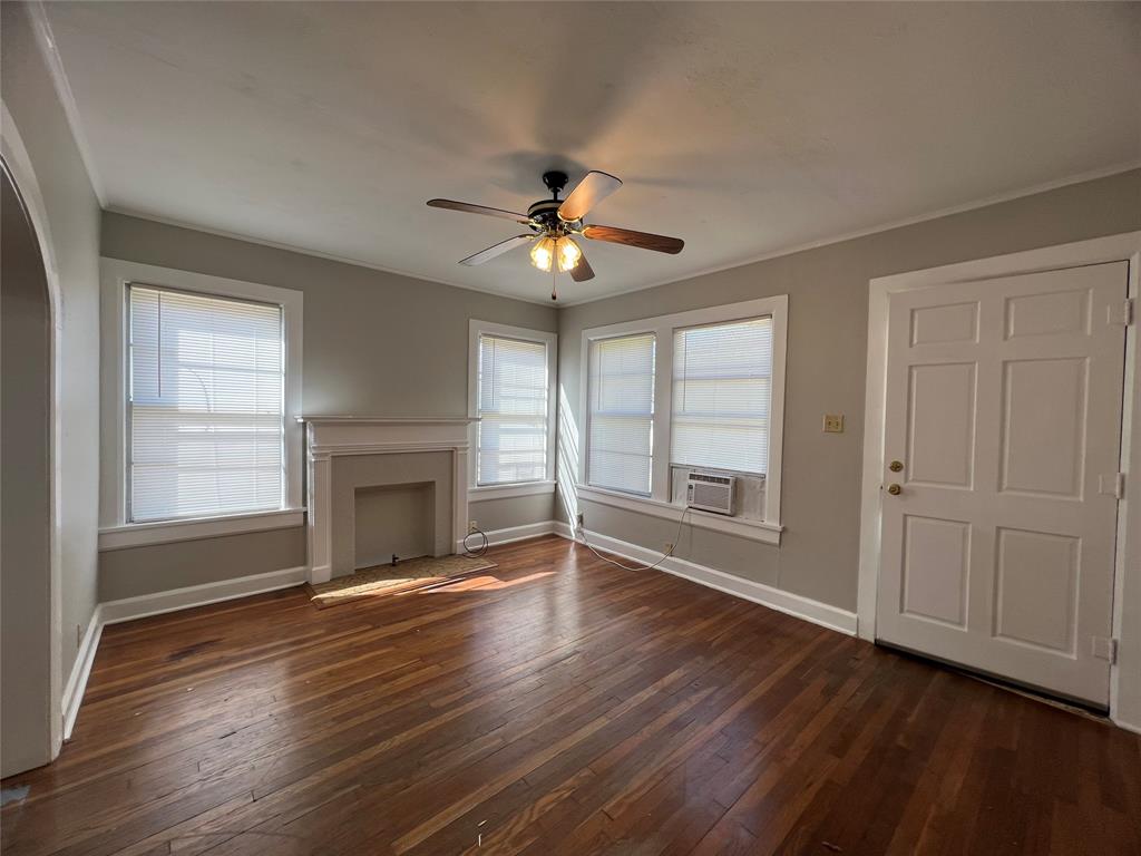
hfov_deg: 106.2
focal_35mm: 13
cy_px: 428
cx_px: 570
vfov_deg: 89.9
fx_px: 429
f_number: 1.8
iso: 32
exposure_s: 1/140
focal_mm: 1.57
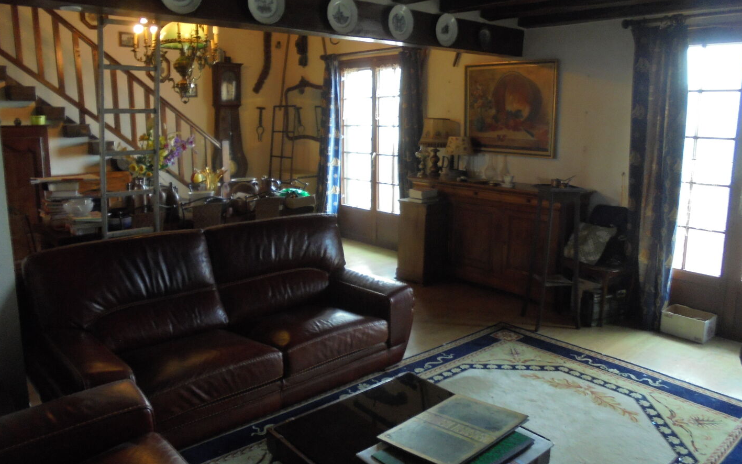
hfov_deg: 66.5
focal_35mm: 28
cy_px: 208
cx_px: 371
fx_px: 566
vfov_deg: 44.5
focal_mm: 4.6
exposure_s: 1/6
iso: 250
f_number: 3.5
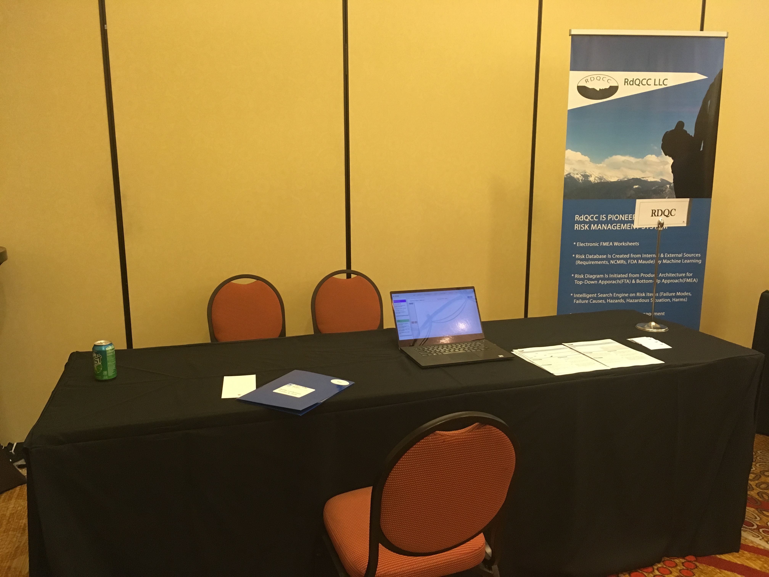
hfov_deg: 61.7
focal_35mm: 29
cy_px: 288
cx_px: 384
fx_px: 644
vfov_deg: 48.2
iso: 160
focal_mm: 4.15
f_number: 2.2
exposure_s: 1/30
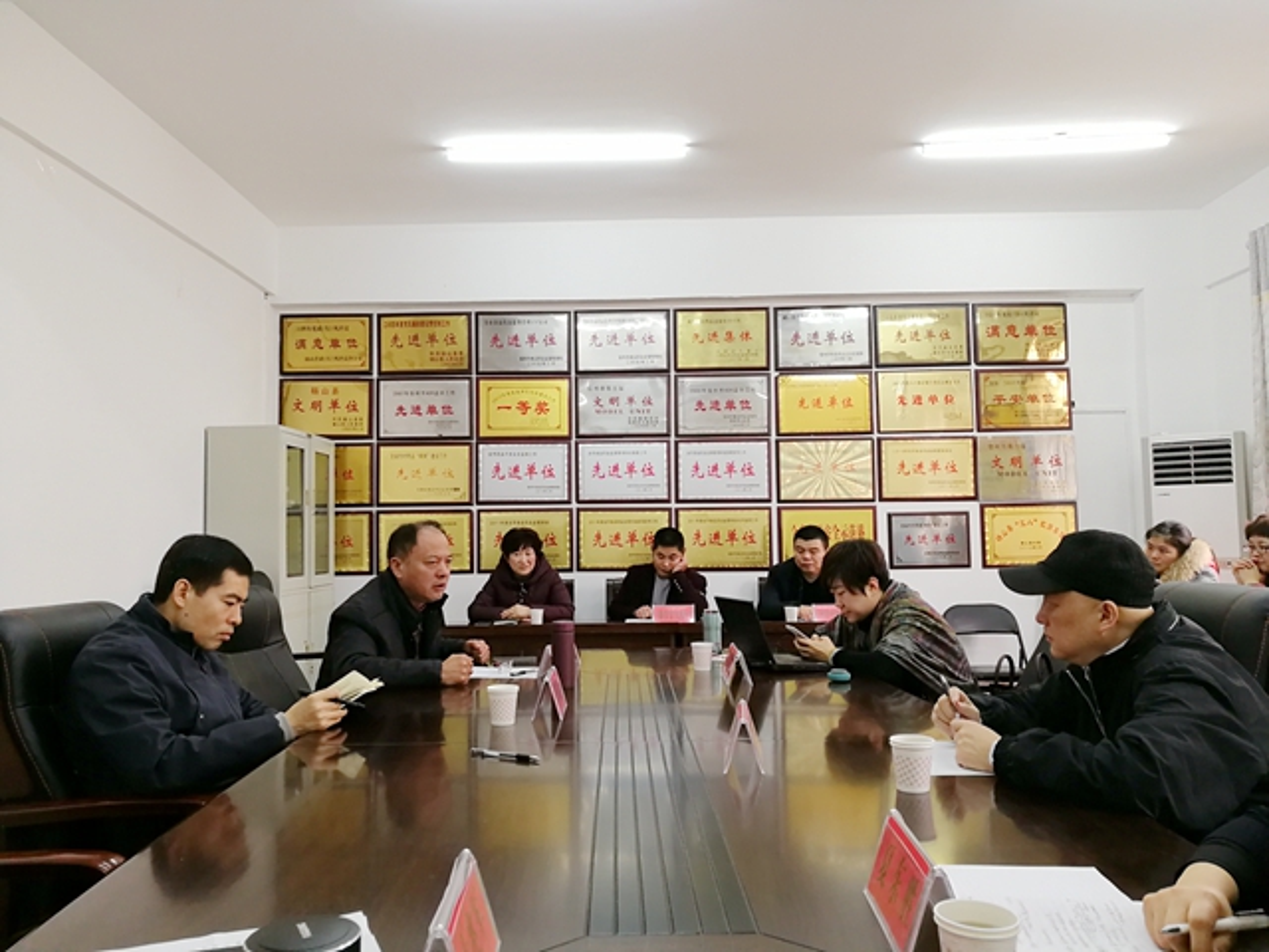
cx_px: 634
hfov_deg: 65.3
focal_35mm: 27
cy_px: 476
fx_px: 990
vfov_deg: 51.4
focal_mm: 3.84
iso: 125
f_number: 2.2
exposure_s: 1/33.3
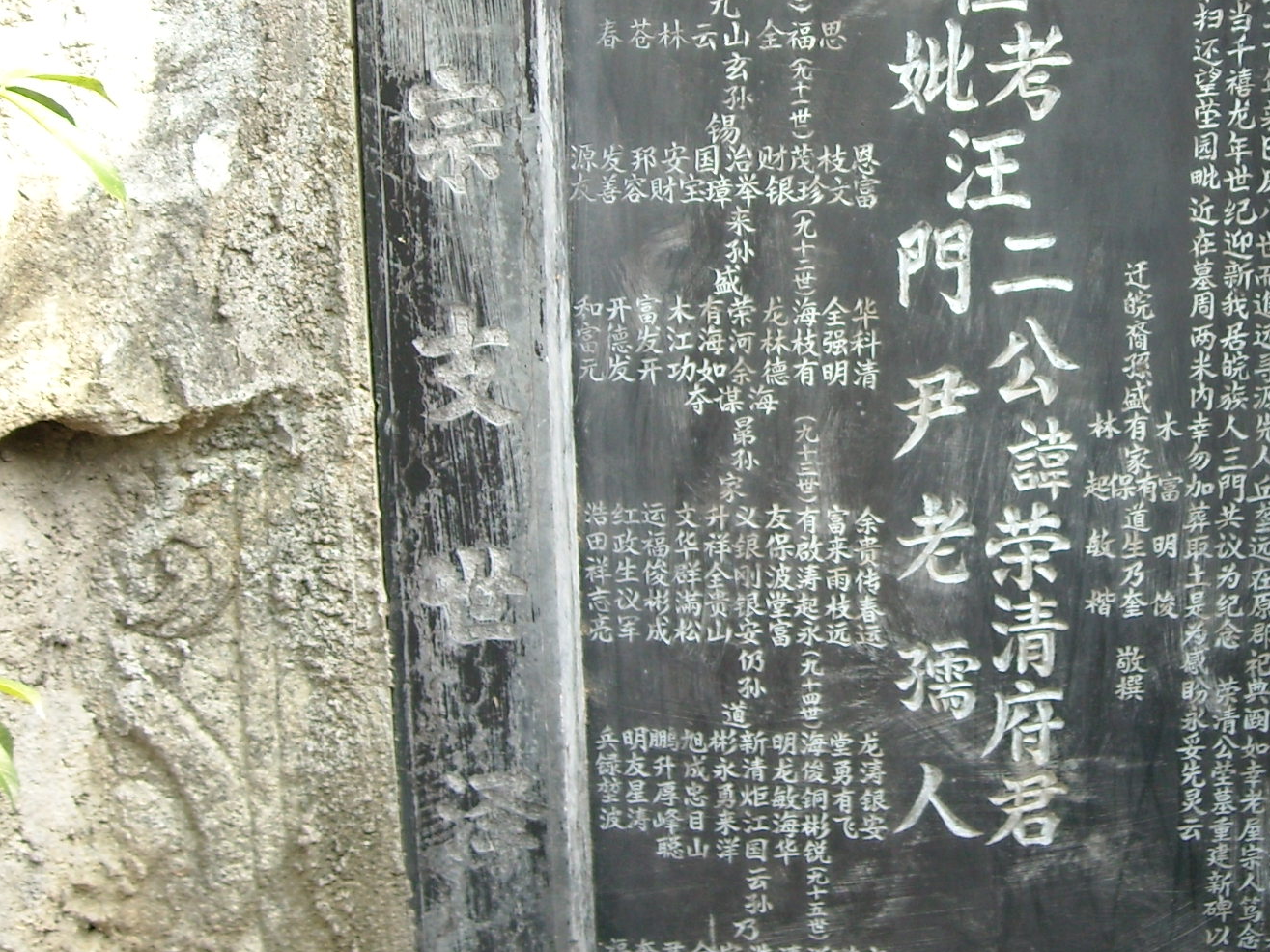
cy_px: 249
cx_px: 1081
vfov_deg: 21.1
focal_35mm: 69
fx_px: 2531
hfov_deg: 27.4
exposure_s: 1/60
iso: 64
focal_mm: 5.7
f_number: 2.8
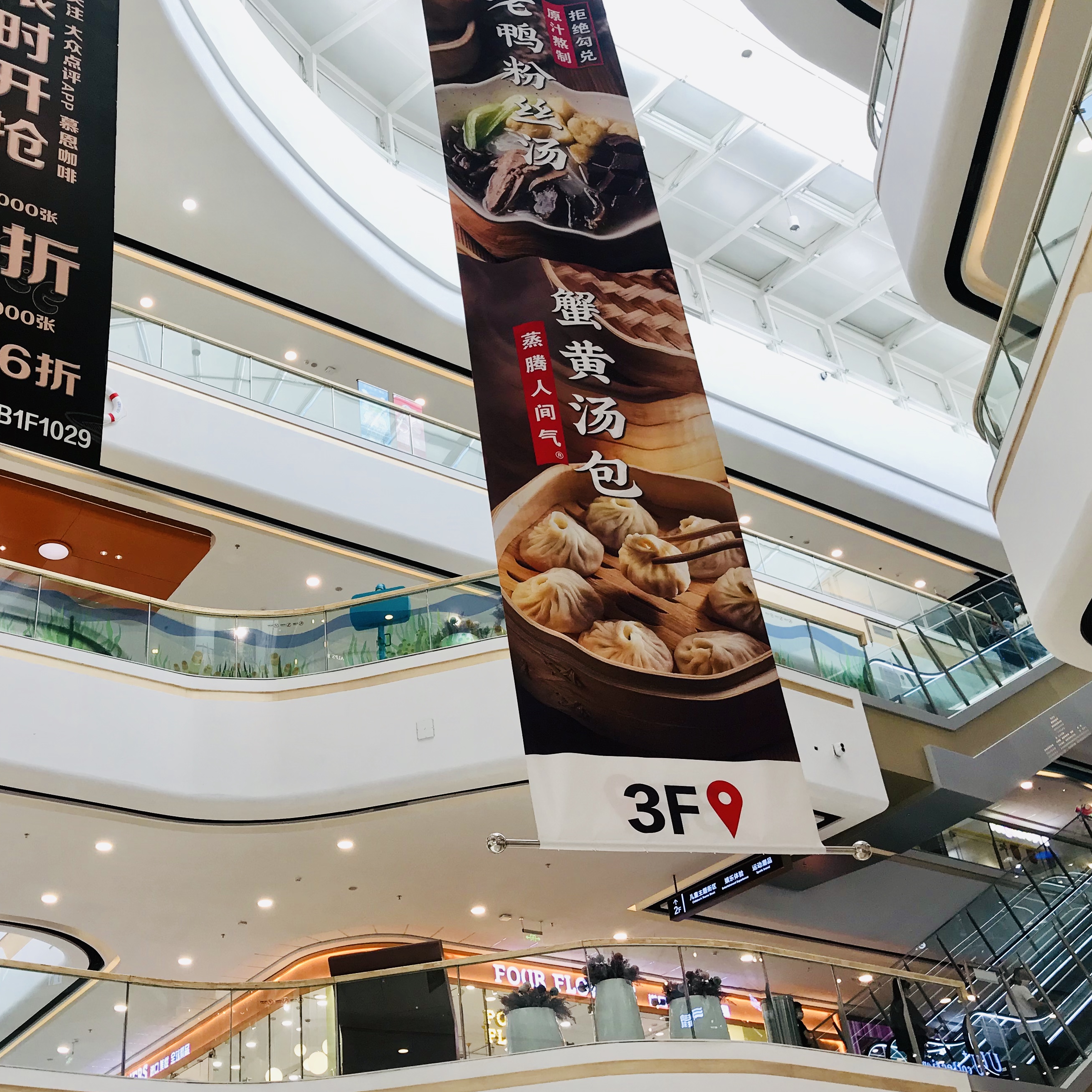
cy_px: 600
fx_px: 1356
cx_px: 367
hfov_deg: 43.3
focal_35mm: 38
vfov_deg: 43.8
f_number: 1.8
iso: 20
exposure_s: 1/129
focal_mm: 3.99
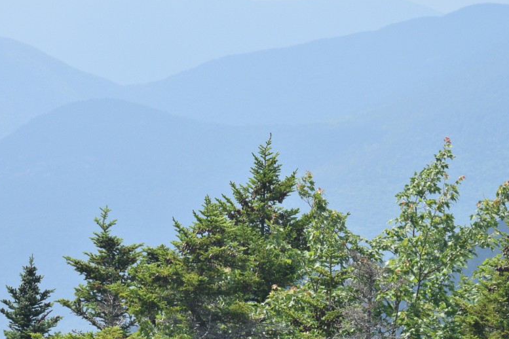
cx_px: 169
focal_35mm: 365
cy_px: 170
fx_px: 5156
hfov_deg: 5.7
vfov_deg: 3.8
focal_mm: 175
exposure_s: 1/1000
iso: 1600
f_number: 16
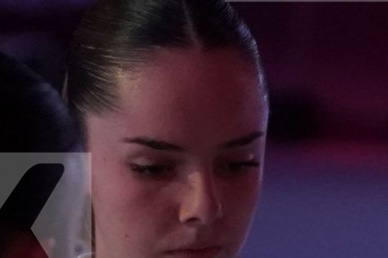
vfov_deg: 3.2
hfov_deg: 4.8
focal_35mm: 428
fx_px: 4609
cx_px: 307
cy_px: 233
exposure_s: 1/500
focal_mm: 70
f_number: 2.8
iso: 5000
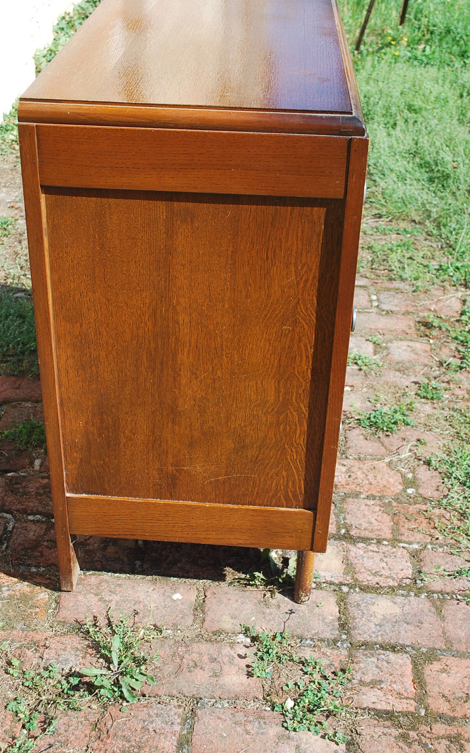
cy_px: 376
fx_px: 943
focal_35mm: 46
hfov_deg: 28.0
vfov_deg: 43.5
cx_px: 219
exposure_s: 1/125
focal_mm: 30
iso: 100
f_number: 5.6
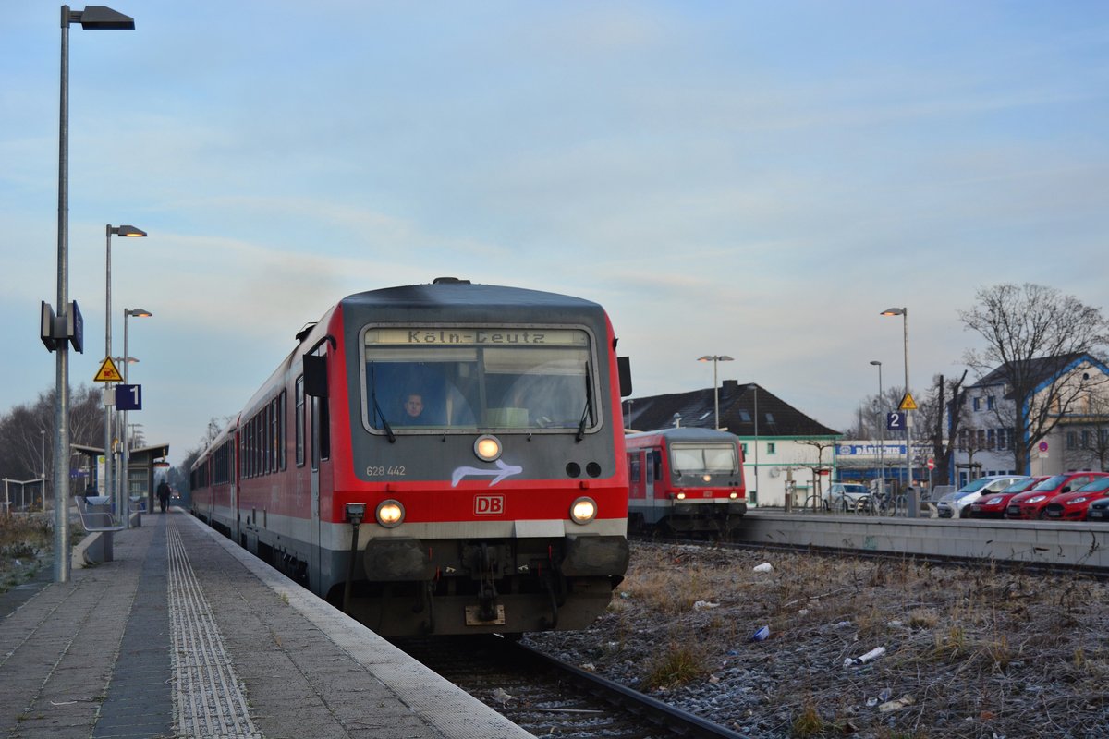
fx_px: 1756
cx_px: 554
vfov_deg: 23.8
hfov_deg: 35.1
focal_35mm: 57
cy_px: 370
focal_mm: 38
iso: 250
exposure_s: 1/500
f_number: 4.8
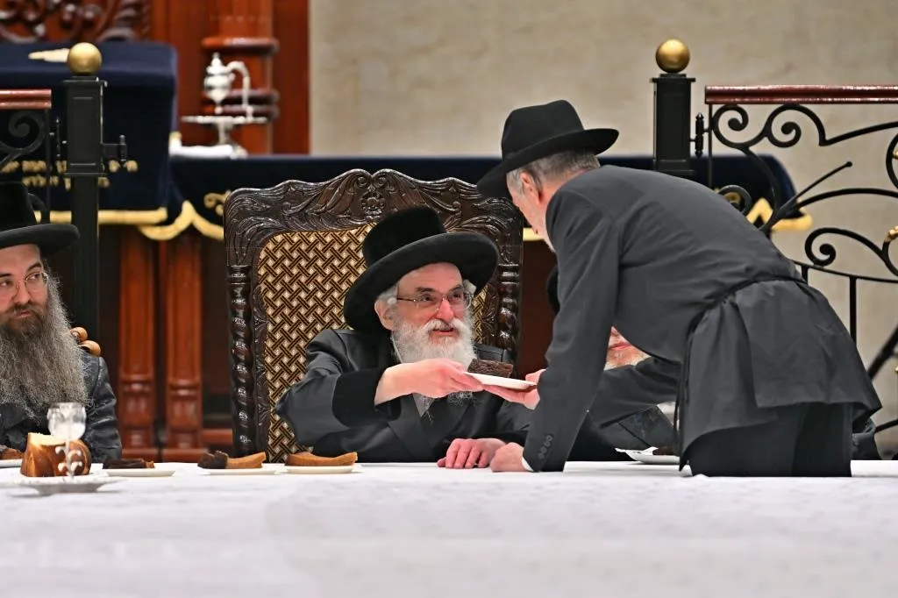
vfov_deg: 4.6
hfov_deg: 6.9
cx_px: 449
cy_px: 299
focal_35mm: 300
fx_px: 7481
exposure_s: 1/400
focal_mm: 200
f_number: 2.8
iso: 250
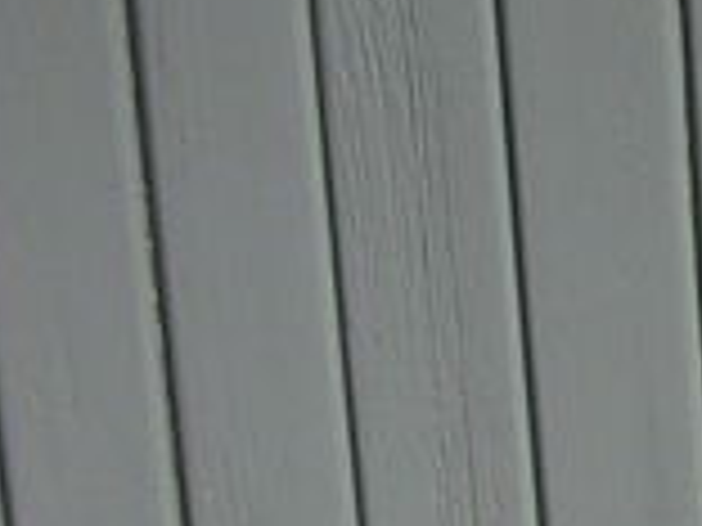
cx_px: 1638
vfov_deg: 6.4
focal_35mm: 225
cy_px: 1074
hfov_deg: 8.2
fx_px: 4563
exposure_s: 1/196
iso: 50
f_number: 8.5
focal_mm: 5.8
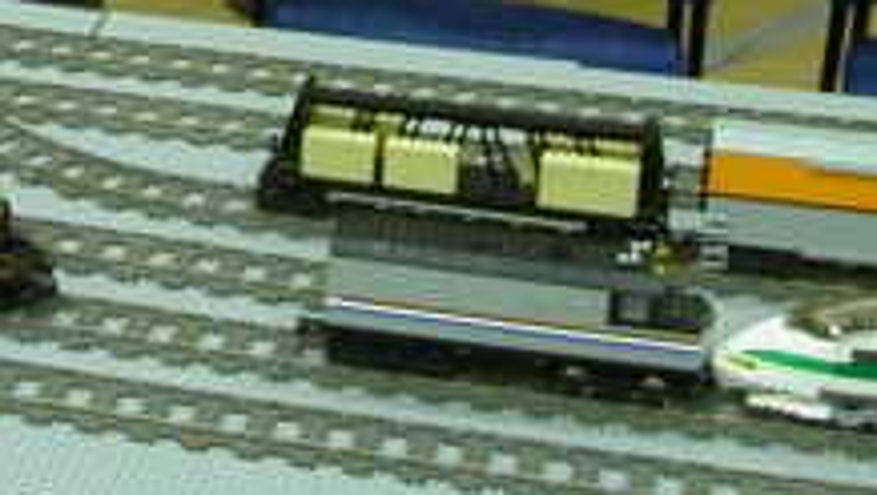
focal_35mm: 111
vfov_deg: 10.5
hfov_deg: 19.0
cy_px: -290
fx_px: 2583
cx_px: 101
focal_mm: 5.6
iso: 100
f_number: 2.7
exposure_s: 1/17.6
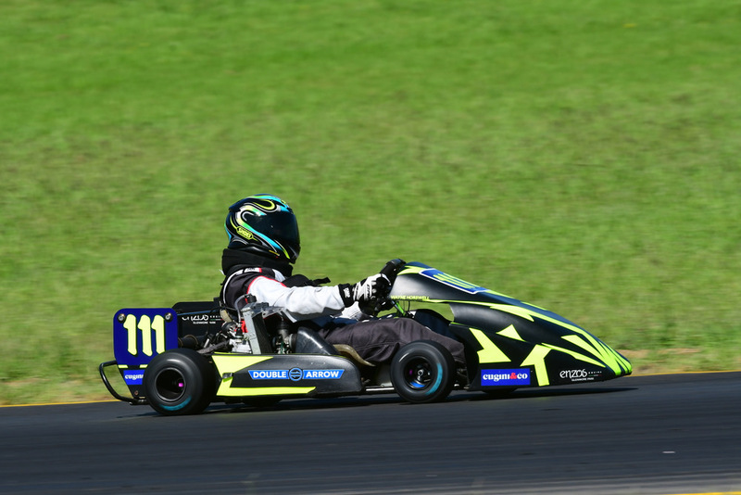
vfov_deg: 2.7
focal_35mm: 510
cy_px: 248
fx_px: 10501
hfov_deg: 4.0
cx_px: 370
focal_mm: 340
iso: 400
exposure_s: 1/640
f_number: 11
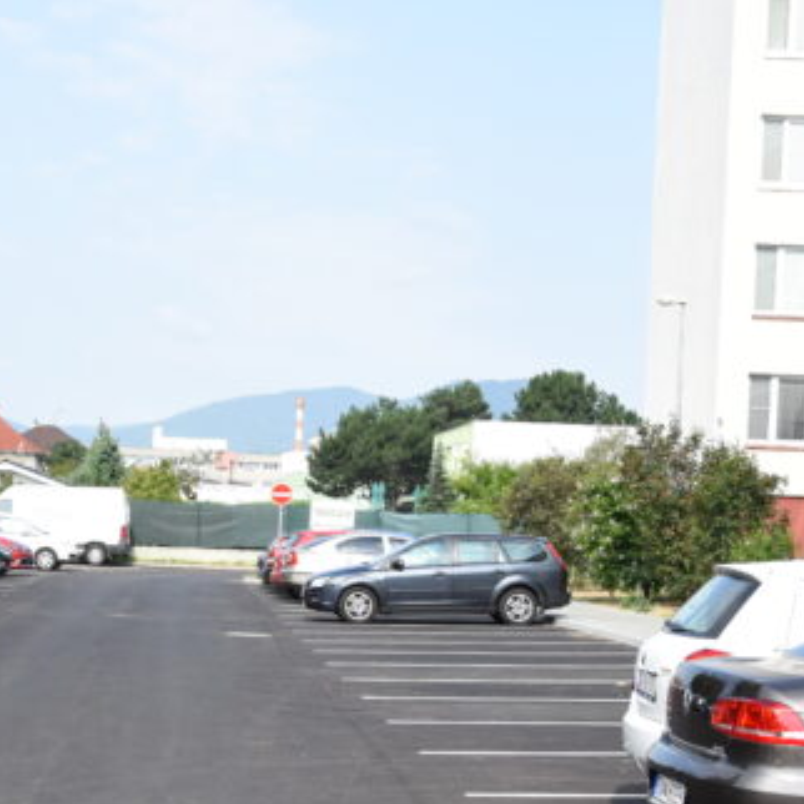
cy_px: 597
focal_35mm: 85
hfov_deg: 20.3
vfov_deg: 20.3
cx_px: 252
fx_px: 2234
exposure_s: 1/500
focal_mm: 28
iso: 250
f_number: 6.3
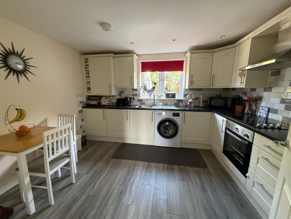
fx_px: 118
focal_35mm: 14
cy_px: 110
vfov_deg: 85.7
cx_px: 146
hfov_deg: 102.1
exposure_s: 1/80
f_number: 2.2
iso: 320
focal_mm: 2.22
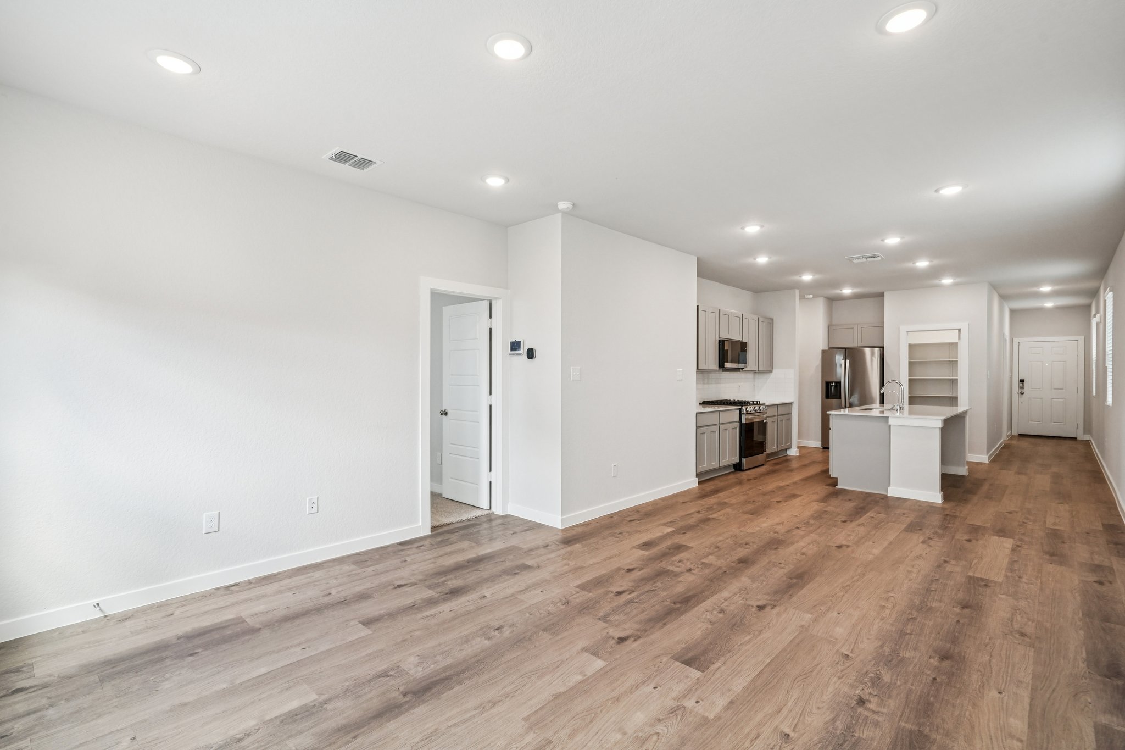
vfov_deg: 73.7
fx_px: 500
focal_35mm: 16
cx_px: 562
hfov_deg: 96.7
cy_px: 375
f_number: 7.1
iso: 800
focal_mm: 16
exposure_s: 1/60
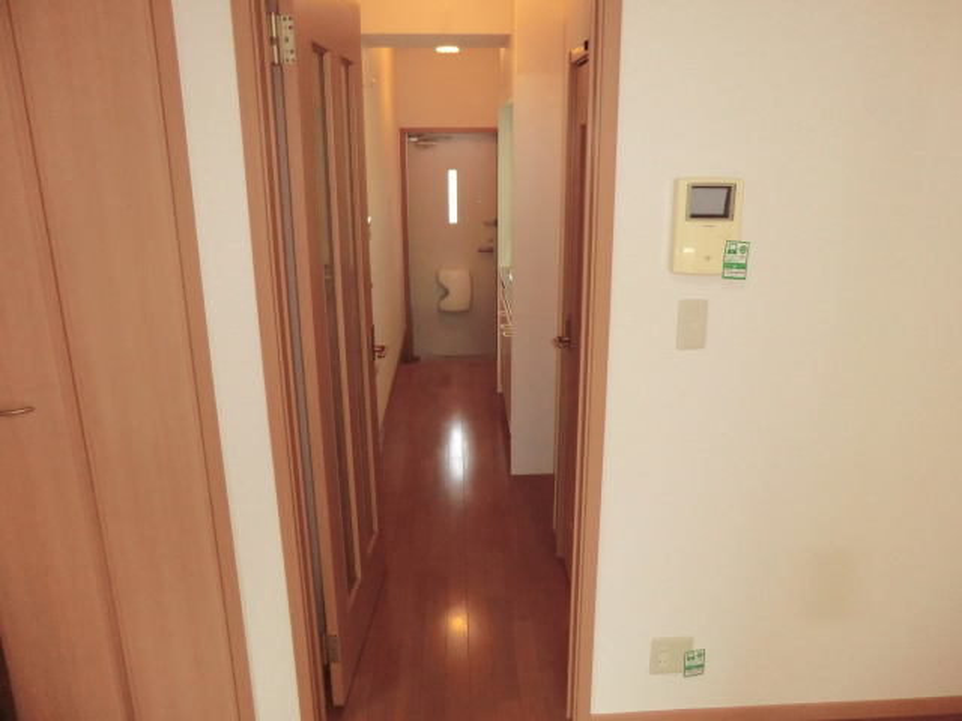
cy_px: 360
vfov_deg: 56.8
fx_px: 667
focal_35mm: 24
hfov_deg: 71.6
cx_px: 481
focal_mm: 4.3
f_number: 3.2
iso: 400
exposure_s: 1/60
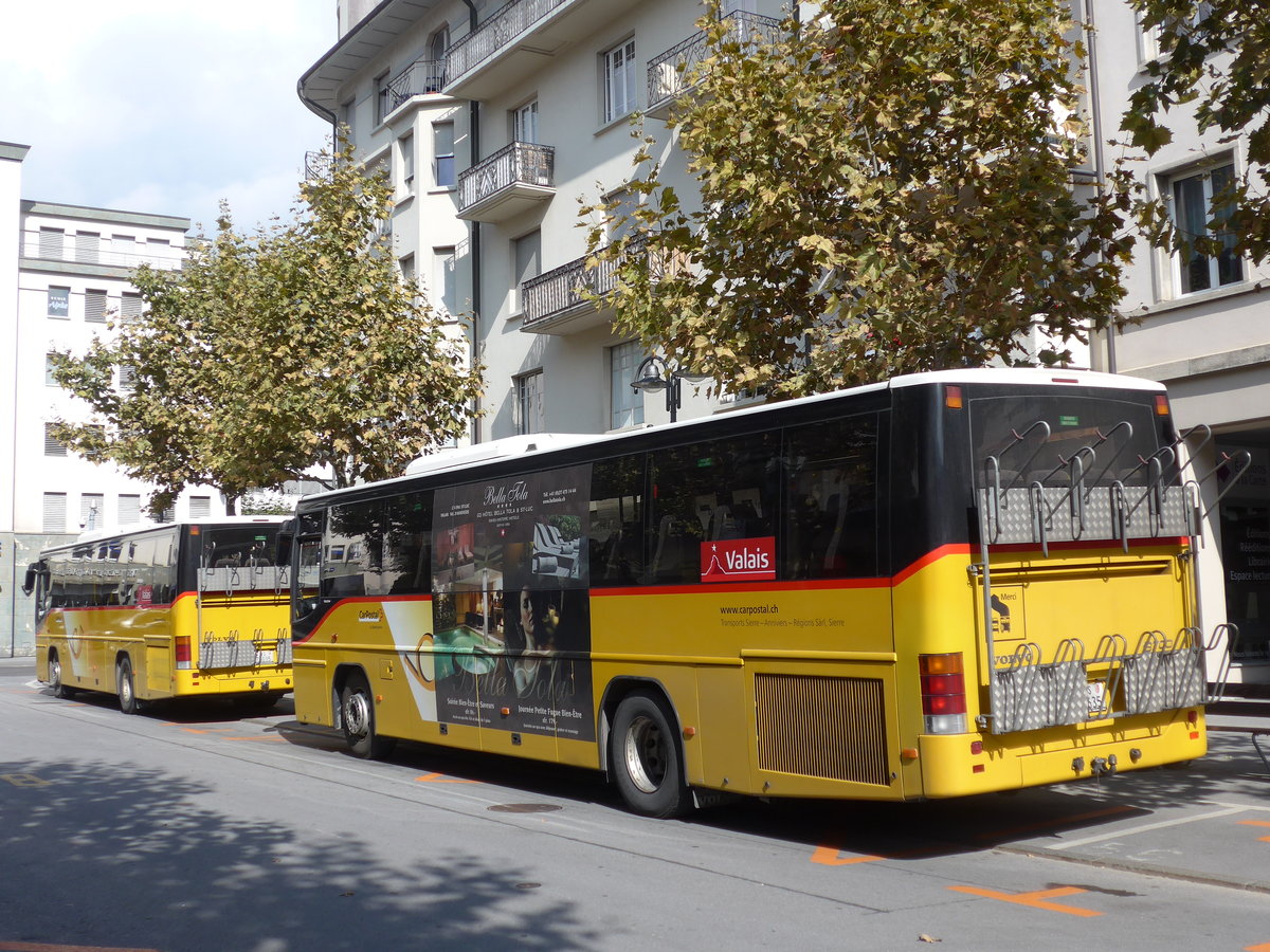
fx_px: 1504
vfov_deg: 35.1
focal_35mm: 41
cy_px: 476
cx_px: 635
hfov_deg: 45.8
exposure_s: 1/1300
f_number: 2.8
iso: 80
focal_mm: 8.4
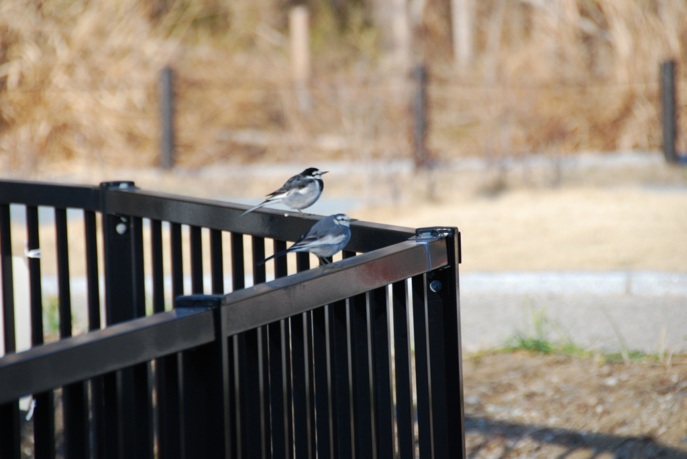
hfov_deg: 6.9
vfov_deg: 4.6
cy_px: 230
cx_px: 344
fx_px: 5731
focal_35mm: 300
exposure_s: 1/400
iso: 400
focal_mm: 200
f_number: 5.6
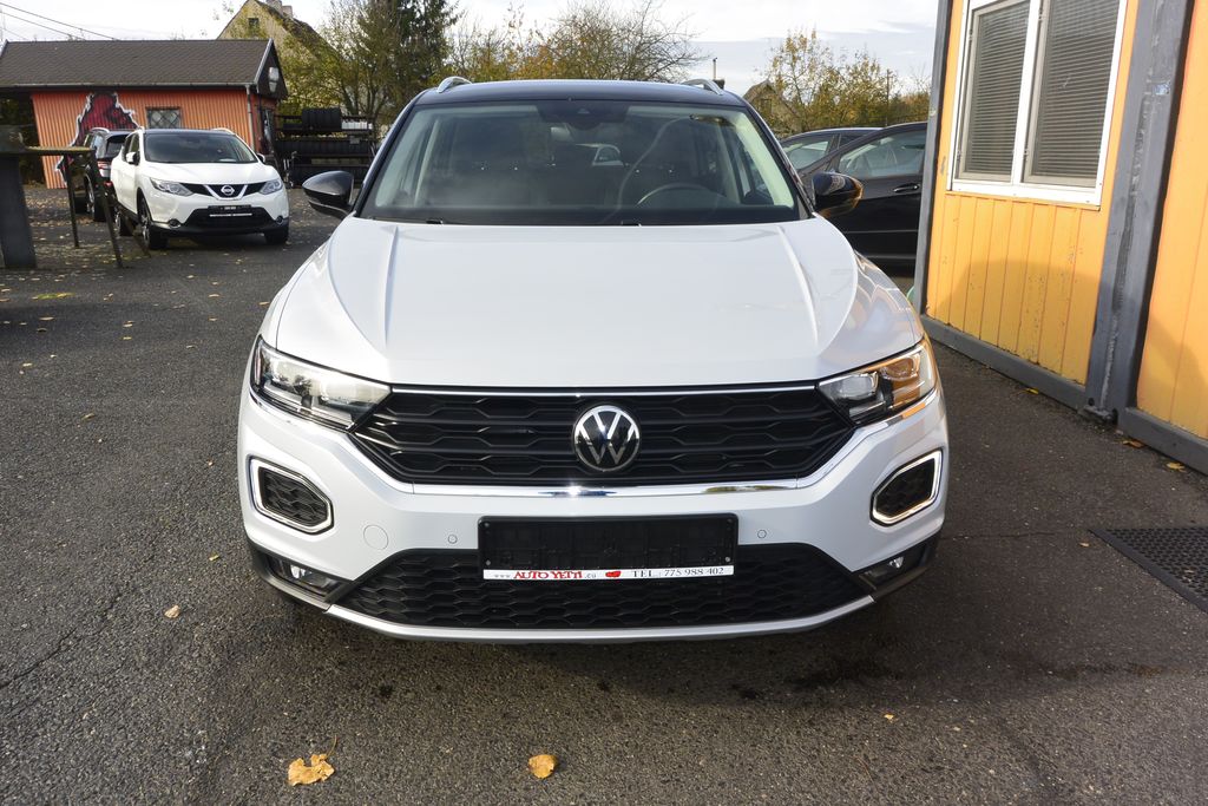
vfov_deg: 47.9
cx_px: 604
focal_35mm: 27
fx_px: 906
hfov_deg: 67.4
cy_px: 403
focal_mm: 10
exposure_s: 1/250
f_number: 6.3
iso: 160
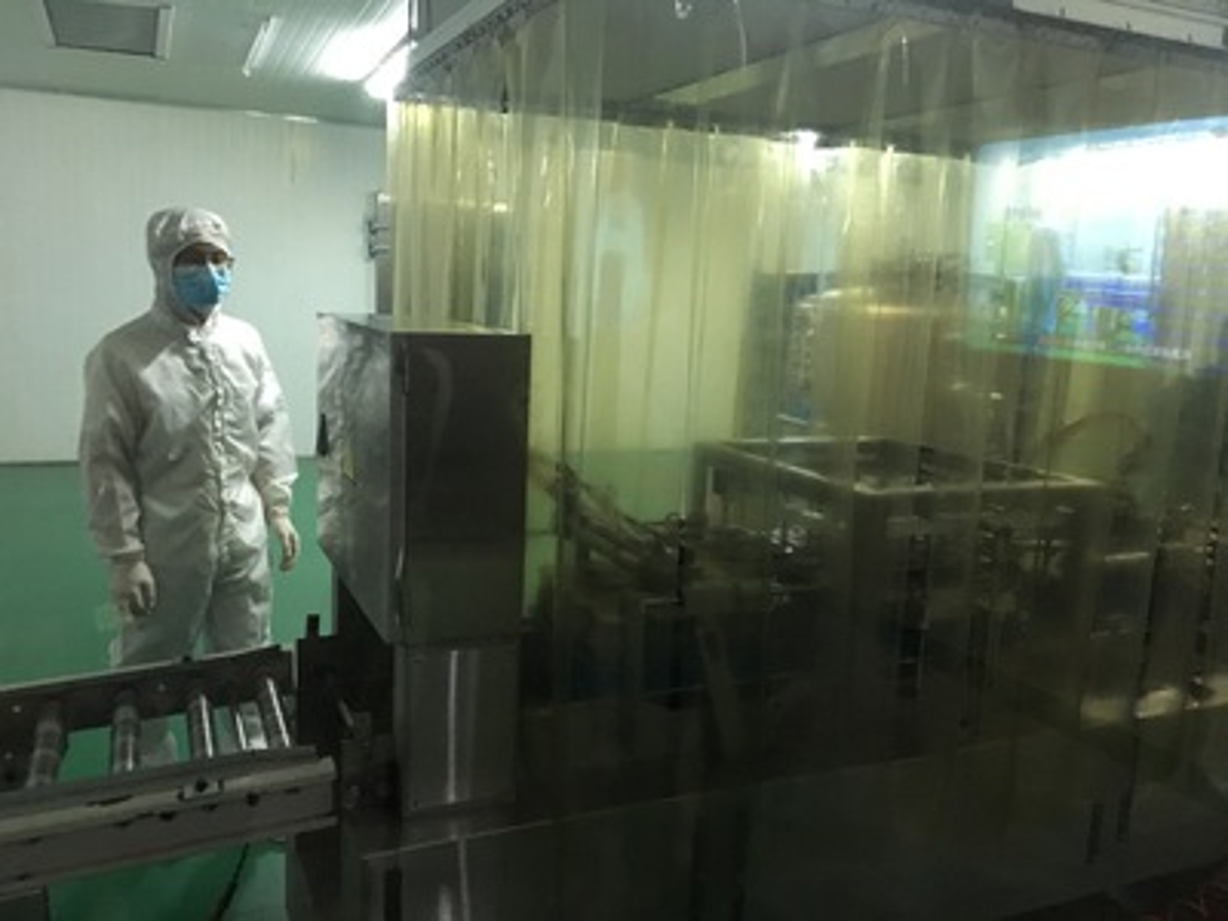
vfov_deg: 48.2
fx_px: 1029
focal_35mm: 29
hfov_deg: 61.7
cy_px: 460
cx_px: 614
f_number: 2.2
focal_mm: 4.15
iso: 320
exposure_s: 1/17
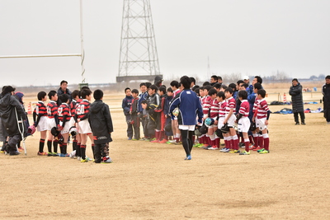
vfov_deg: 10.6
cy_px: 110
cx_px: 165
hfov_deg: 15.9
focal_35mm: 129
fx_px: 1183
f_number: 3.2
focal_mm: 86
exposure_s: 1/640
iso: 160
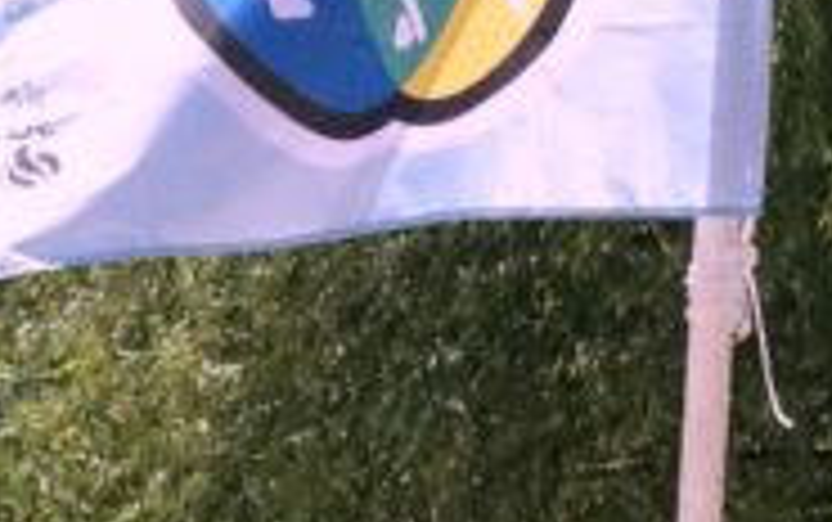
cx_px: 454
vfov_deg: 3.2
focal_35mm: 405
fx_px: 9192
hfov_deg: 5.2
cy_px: -176
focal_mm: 37.54
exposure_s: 1/640
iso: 2000
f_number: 5.6
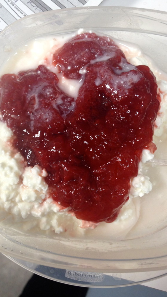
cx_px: 91
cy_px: 147
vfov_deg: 51.6
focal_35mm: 39
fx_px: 307
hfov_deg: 30.4
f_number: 2.4
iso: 100
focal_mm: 4.28
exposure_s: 1/20
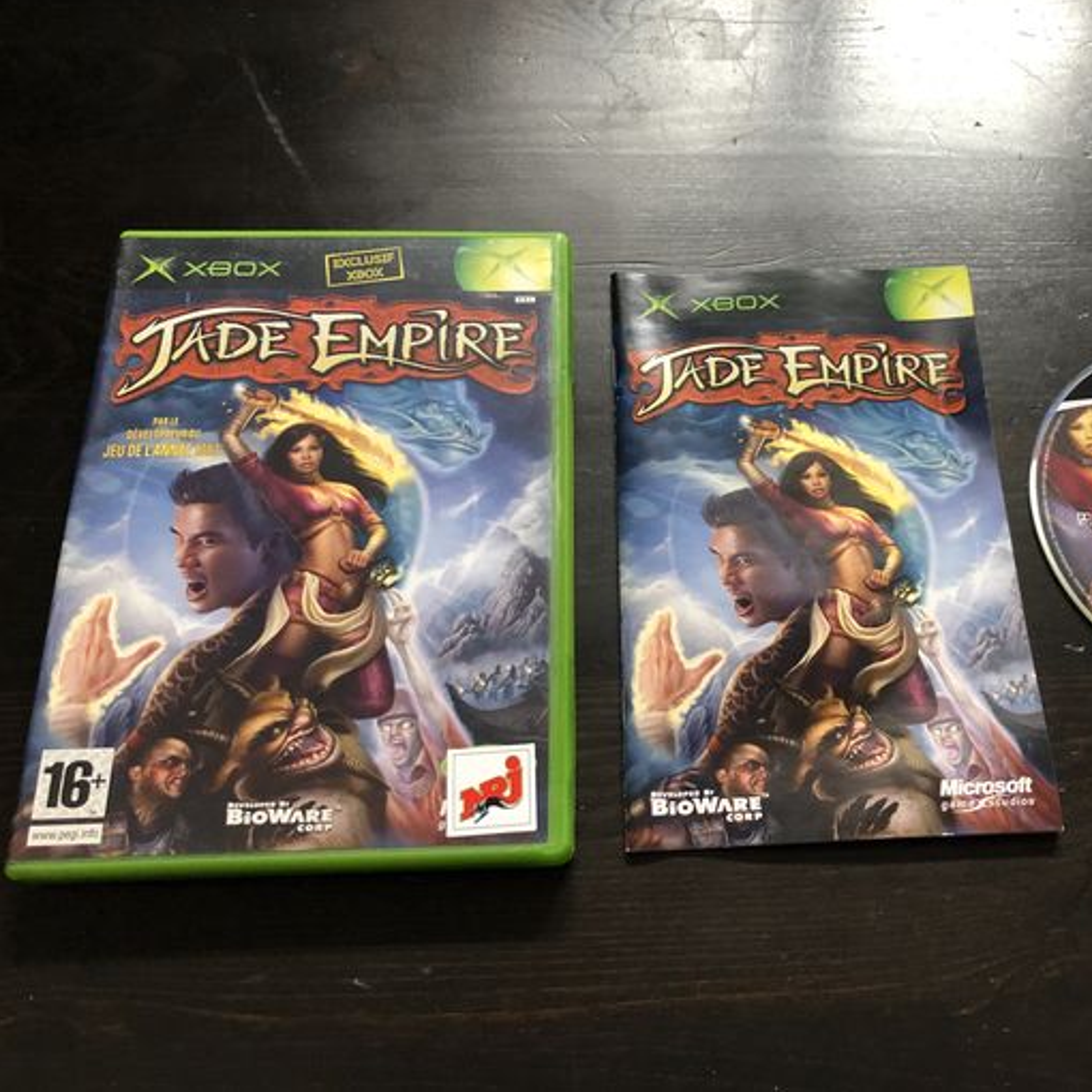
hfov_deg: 47.9
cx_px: 698
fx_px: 1213
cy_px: 534
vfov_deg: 48.4
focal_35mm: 34
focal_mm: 4
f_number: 1.8
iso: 80
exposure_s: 1/15
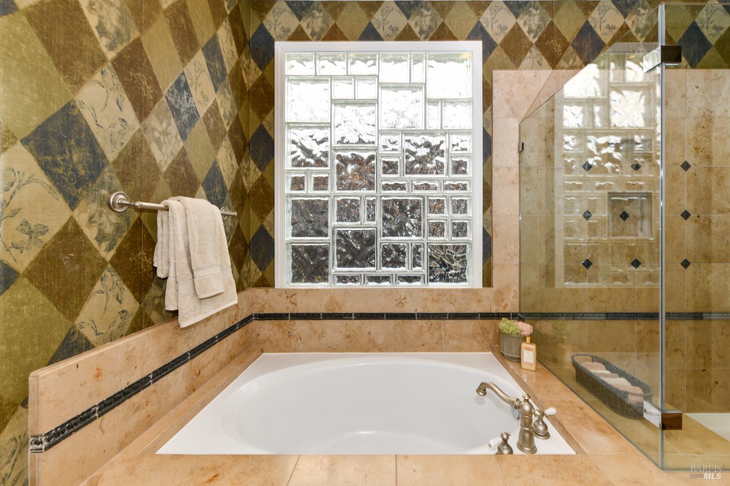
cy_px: 243
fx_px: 284
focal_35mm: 14
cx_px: 365
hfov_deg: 104.3
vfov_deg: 81.2
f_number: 6.3
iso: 160
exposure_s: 1/30
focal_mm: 14
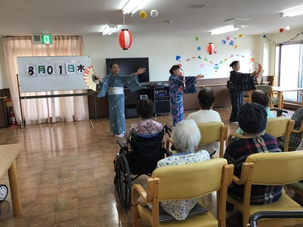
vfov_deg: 45.4
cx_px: 152
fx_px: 271
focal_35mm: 31
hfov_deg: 58.4
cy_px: 114
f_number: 2.4
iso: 32
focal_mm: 3.3
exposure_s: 1/30
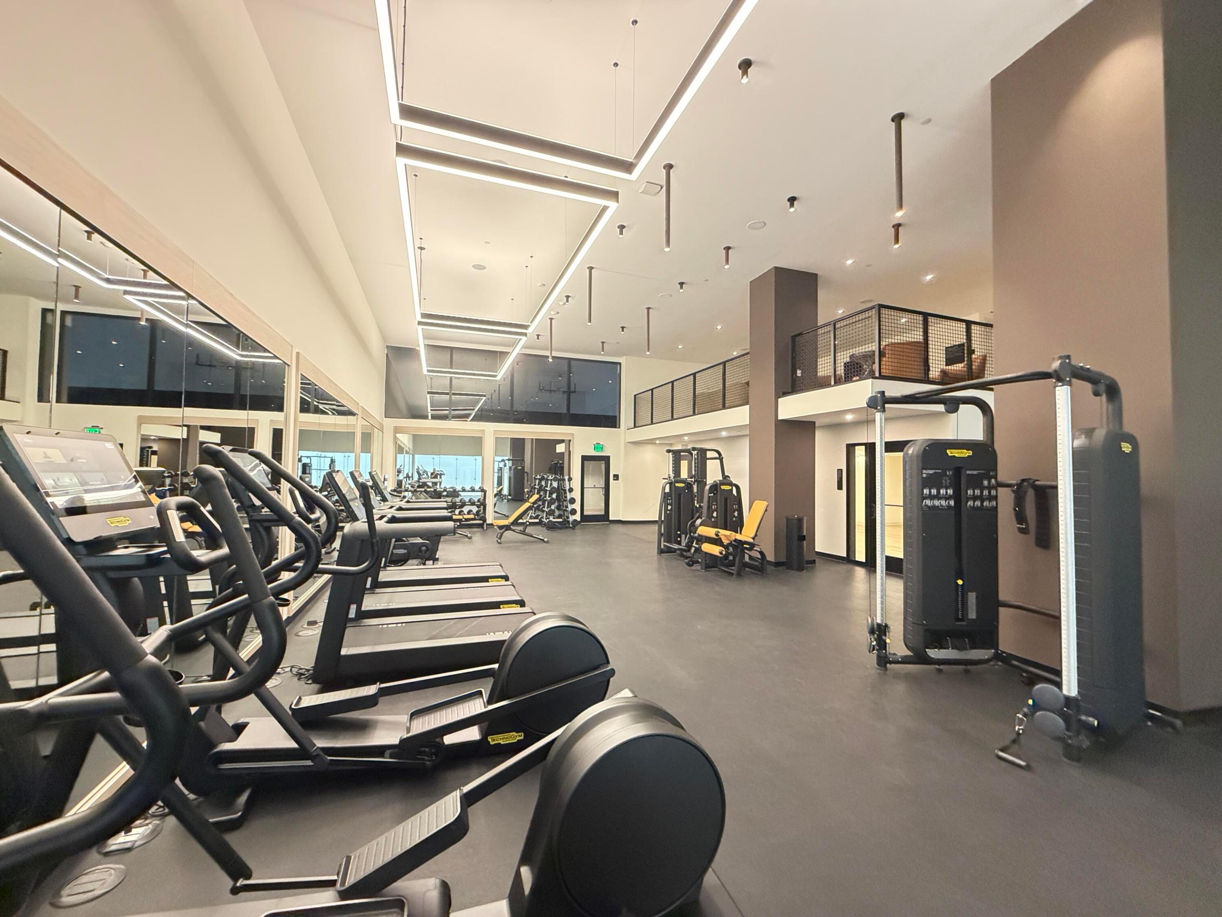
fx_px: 494
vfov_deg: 85.7
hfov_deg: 102.1
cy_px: 458
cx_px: 611
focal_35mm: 14
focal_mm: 2.22
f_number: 2.2
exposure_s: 1/60
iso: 800
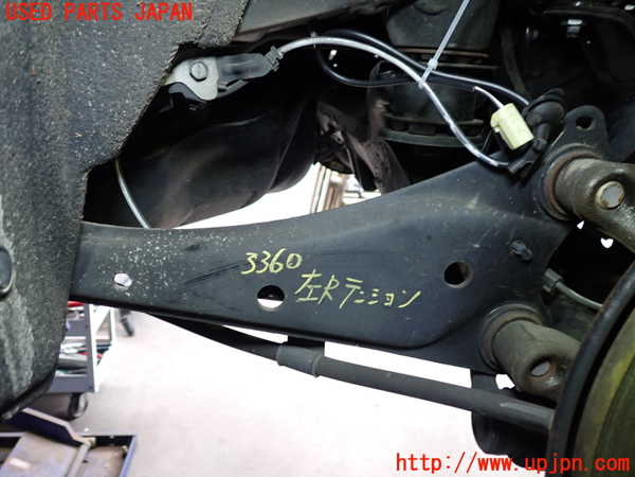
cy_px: 238
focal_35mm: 30
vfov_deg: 46.8
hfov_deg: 60.0
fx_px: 550
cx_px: 318
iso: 320
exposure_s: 1/30
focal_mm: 5.4
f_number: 2.3
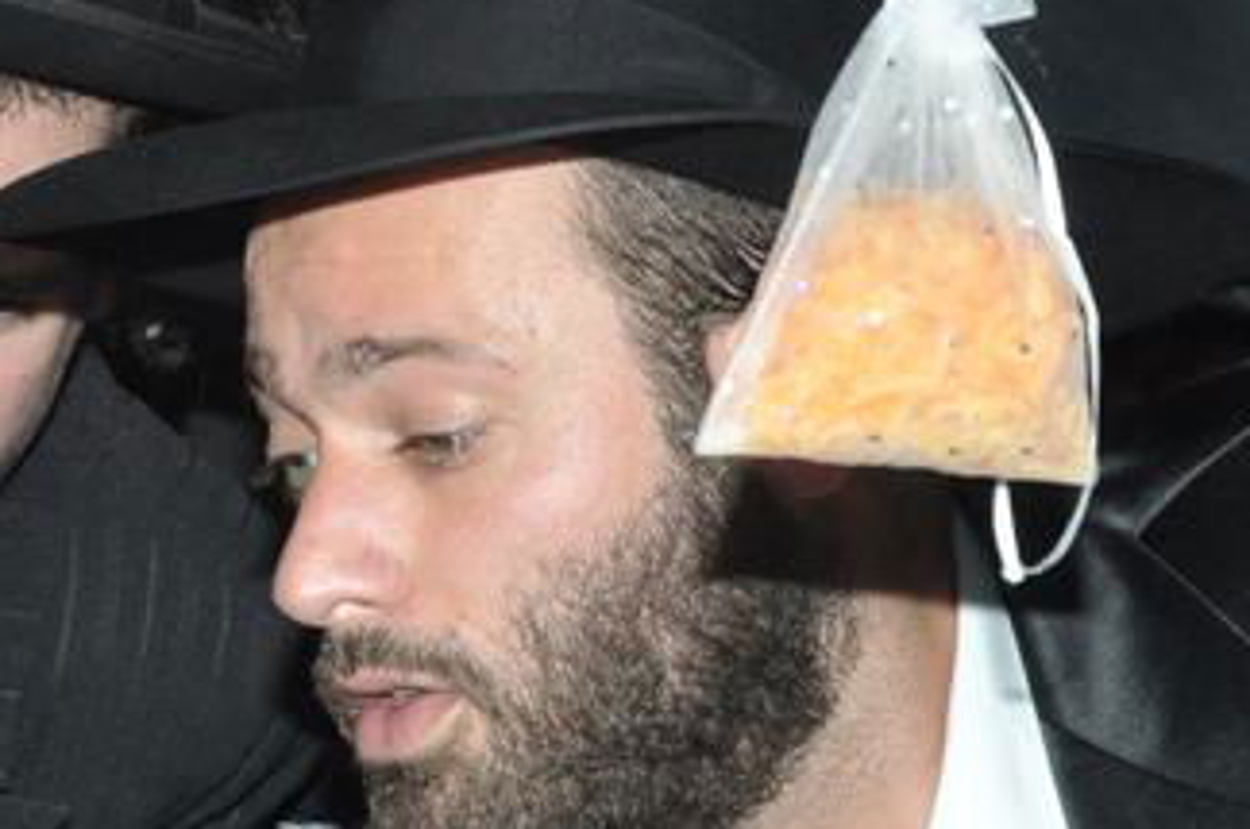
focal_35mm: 237
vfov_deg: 5.8
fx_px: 8217
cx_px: -131
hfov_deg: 8.6
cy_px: 605
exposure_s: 1/60
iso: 640
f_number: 9
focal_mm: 50
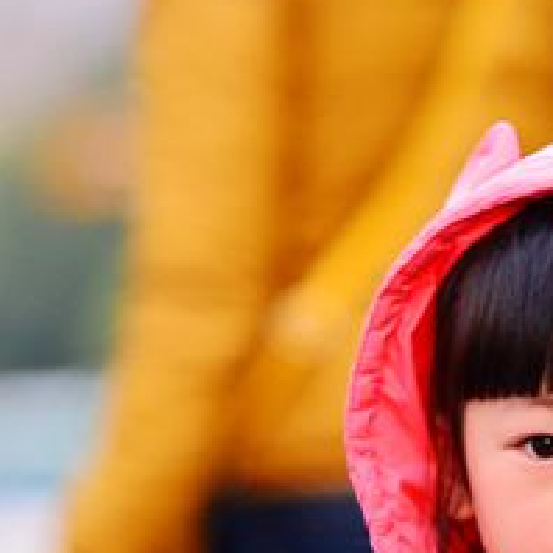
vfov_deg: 2.6
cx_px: 927
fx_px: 11947
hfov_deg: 2.6
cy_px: 737
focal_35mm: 661
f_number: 2.8
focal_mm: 150
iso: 1000
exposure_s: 1/320
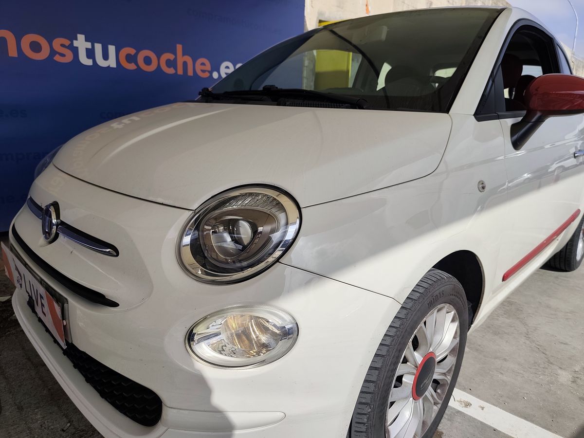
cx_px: 292
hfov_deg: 73.9
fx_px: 388
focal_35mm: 23
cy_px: 219
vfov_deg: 58.9
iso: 50
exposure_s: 1/2000
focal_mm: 6.19
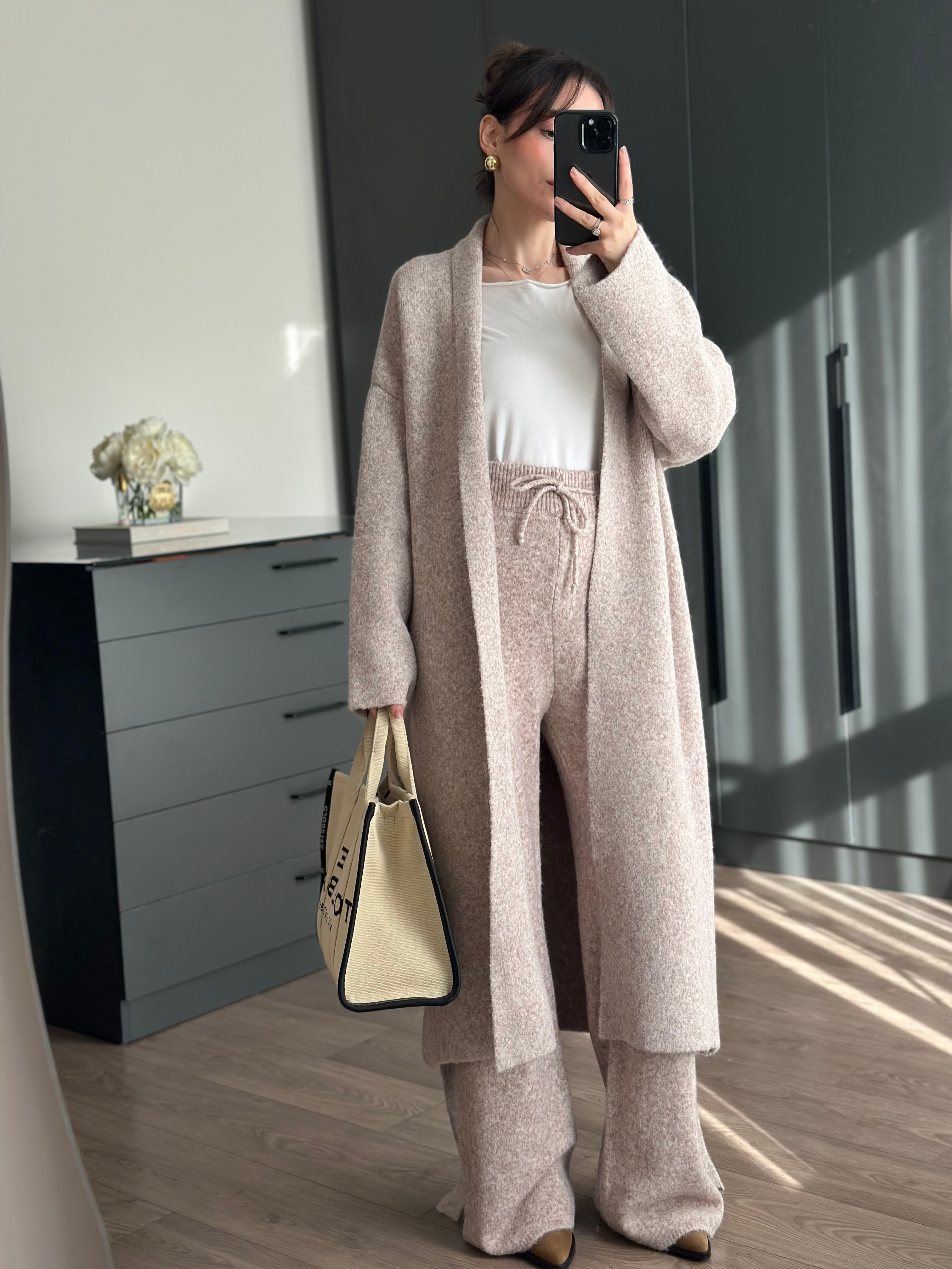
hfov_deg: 30.3
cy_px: 634
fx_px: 1760
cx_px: 476
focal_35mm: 48
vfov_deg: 39.7
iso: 80
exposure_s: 1/222
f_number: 1.78
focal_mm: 6.86
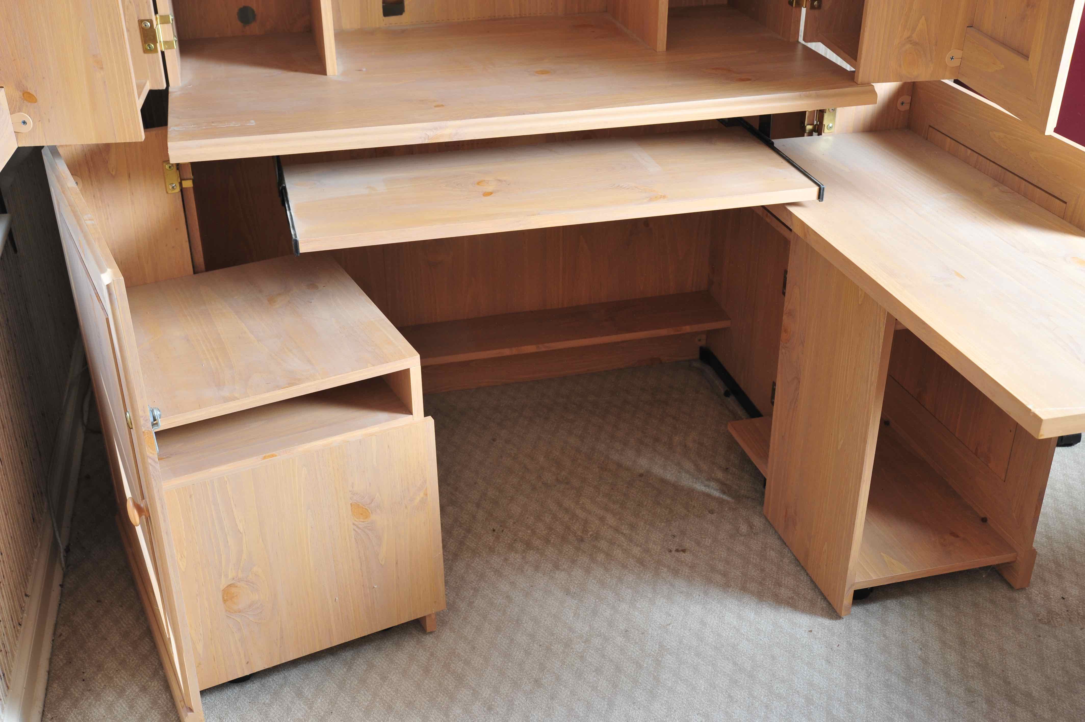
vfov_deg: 30.5
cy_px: 361
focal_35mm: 44
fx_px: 1325
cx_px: 542
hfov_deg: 44.5
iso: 500
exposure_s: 1/160
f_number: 8
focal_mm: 44
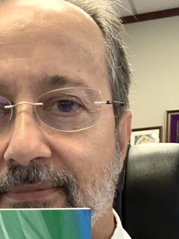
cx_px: -4
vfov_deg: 24.7
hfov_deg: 19.5
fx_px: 503
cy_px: 268
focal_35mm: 73
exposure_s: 1/60
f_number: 2.2
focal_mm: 2.87
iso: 160
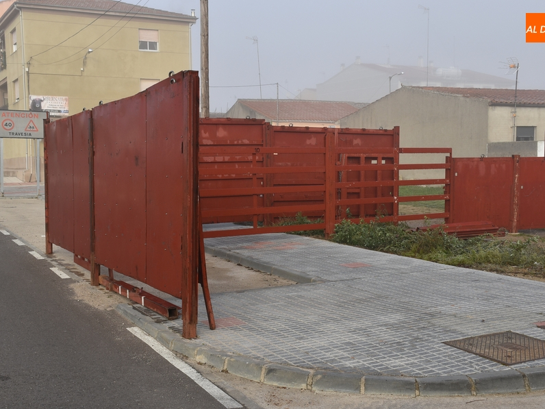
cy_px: 206
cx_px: 262
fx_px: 771
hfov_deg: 38.9
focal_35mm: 49
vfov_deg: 29.7
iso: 200
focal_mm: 30
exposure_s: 1/250
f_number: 8
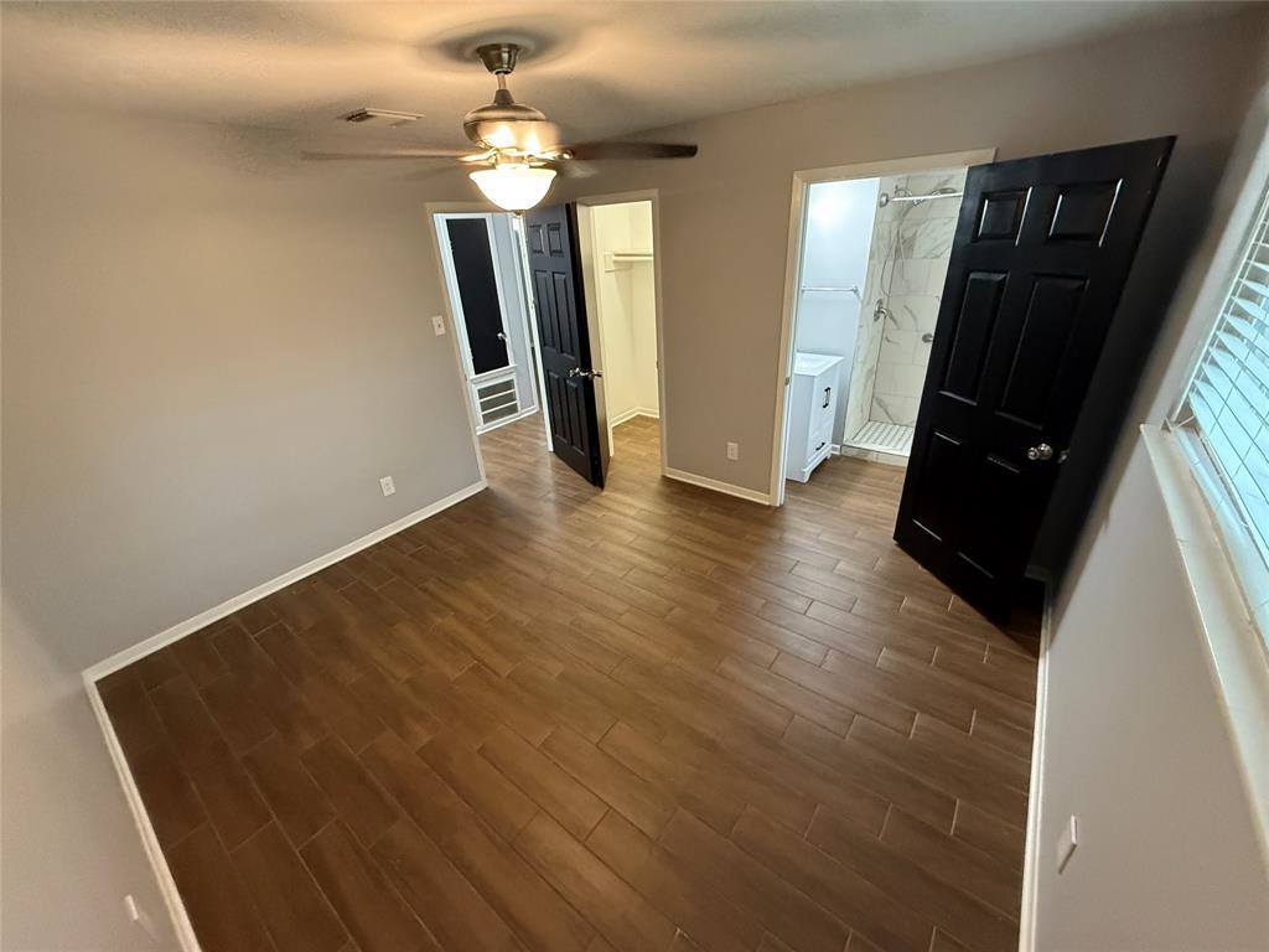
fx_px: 513
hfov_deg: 102.1
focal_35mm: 14
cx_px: 634
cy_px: 476
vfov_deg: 85.7
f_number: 2.2
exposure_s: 1/60
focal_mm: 2.22
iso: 640
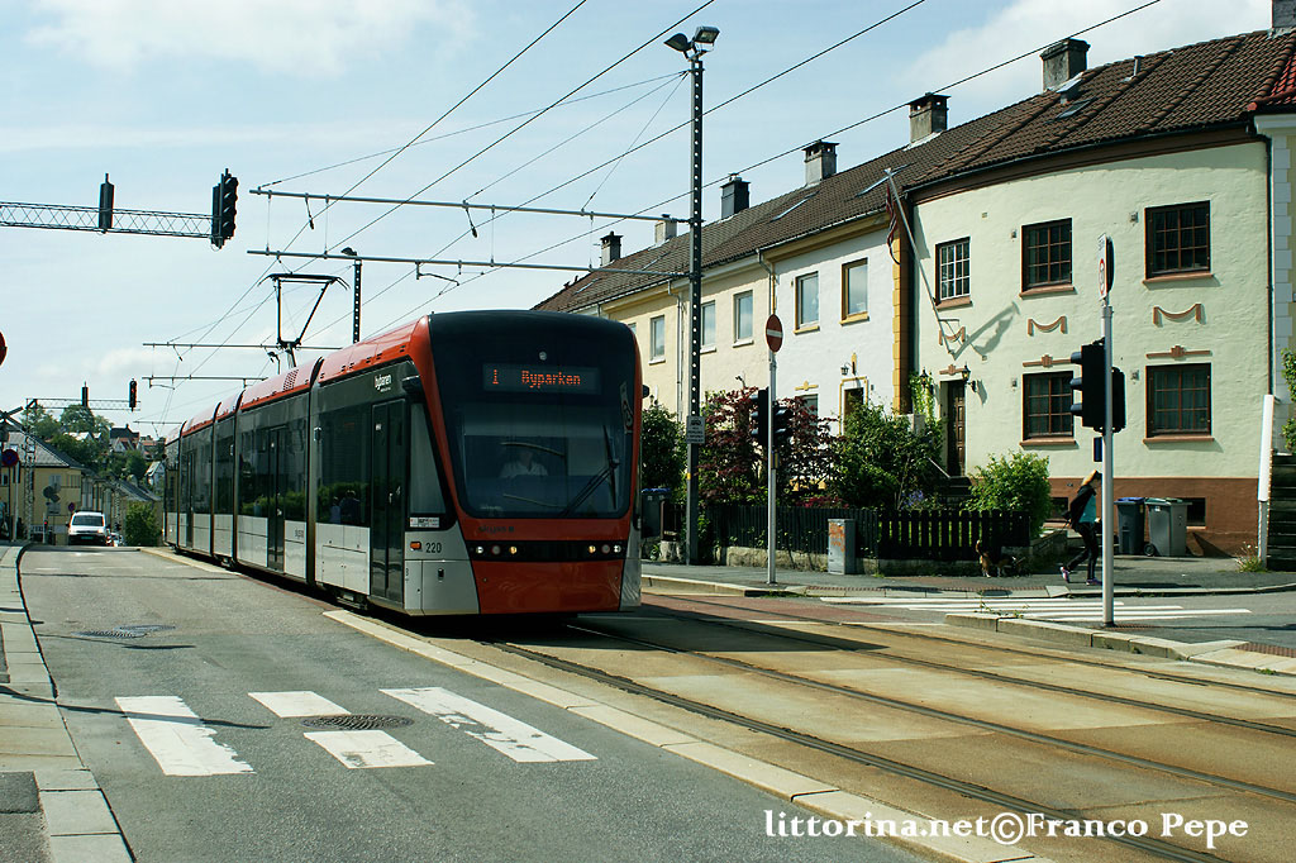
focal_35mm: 45
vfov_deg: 29.8
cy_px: 432
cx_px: 648
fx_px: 1619
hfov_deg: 43.6
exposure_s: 1/640
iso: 200
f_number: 8
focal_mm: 30
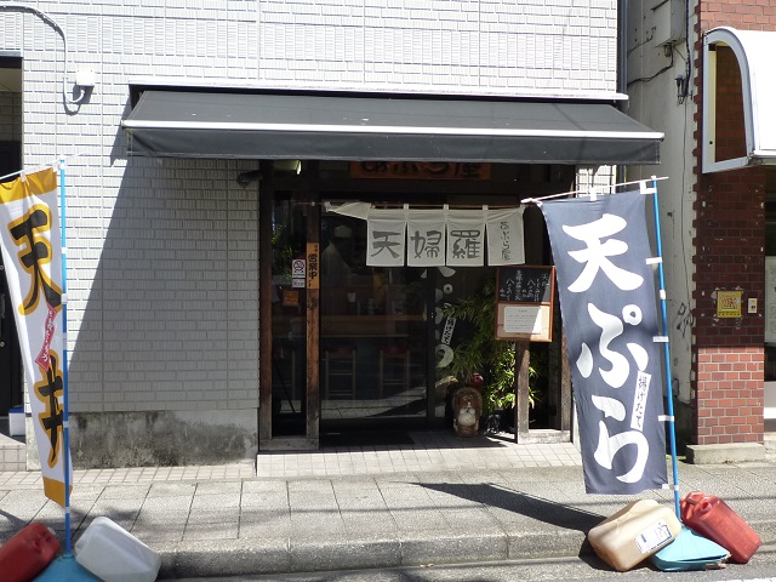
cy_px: 291
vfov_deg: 38.7
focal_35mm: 37
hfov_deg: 50.1
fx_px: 829
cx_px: 388
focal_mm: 4.4
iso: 125
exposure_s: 1/500
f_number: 2.8
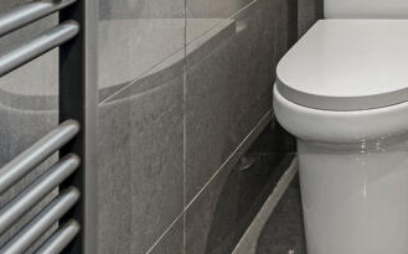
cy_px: -165
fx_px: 600
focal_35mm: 54
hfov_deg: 30.8
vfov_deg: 19.6
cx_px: 507
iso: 250
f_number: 7.1
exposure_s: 1/3
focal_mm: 17
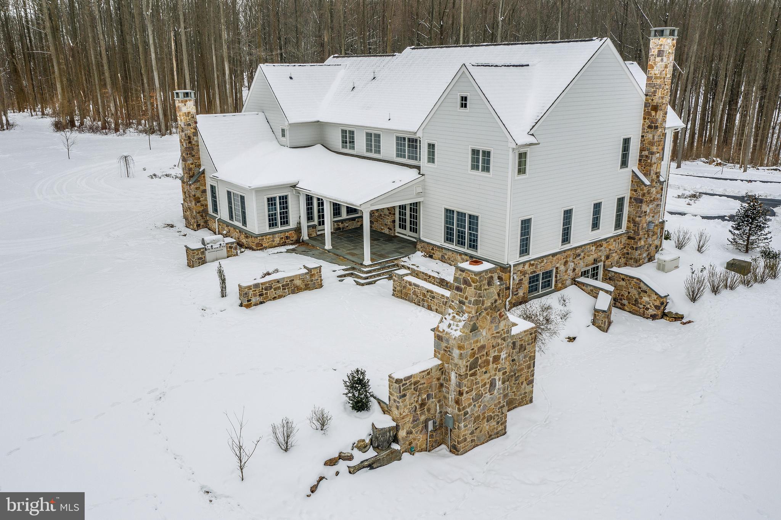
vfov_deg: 46.4
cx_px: 390
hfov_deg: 65.5
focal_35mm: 28
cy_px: 260
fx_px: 607
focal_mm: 10.3
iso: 100
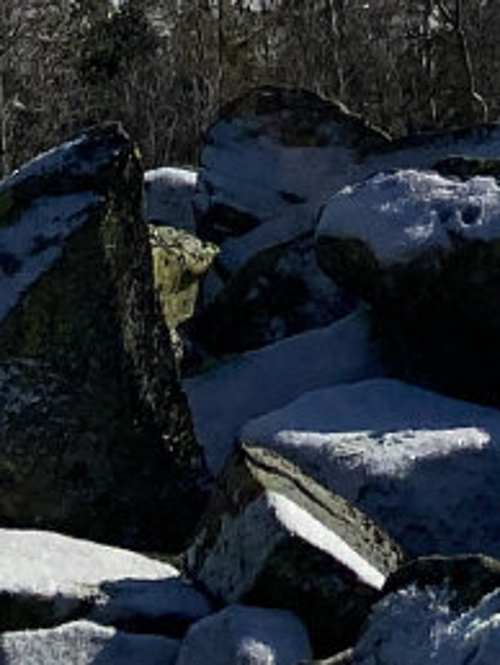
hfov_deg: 8.9
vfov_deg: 9.7
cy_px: -1278
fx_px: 3096
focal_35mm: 161
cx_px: 835
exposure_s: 1/10417
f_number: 1.8
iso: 32
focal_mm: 4.25
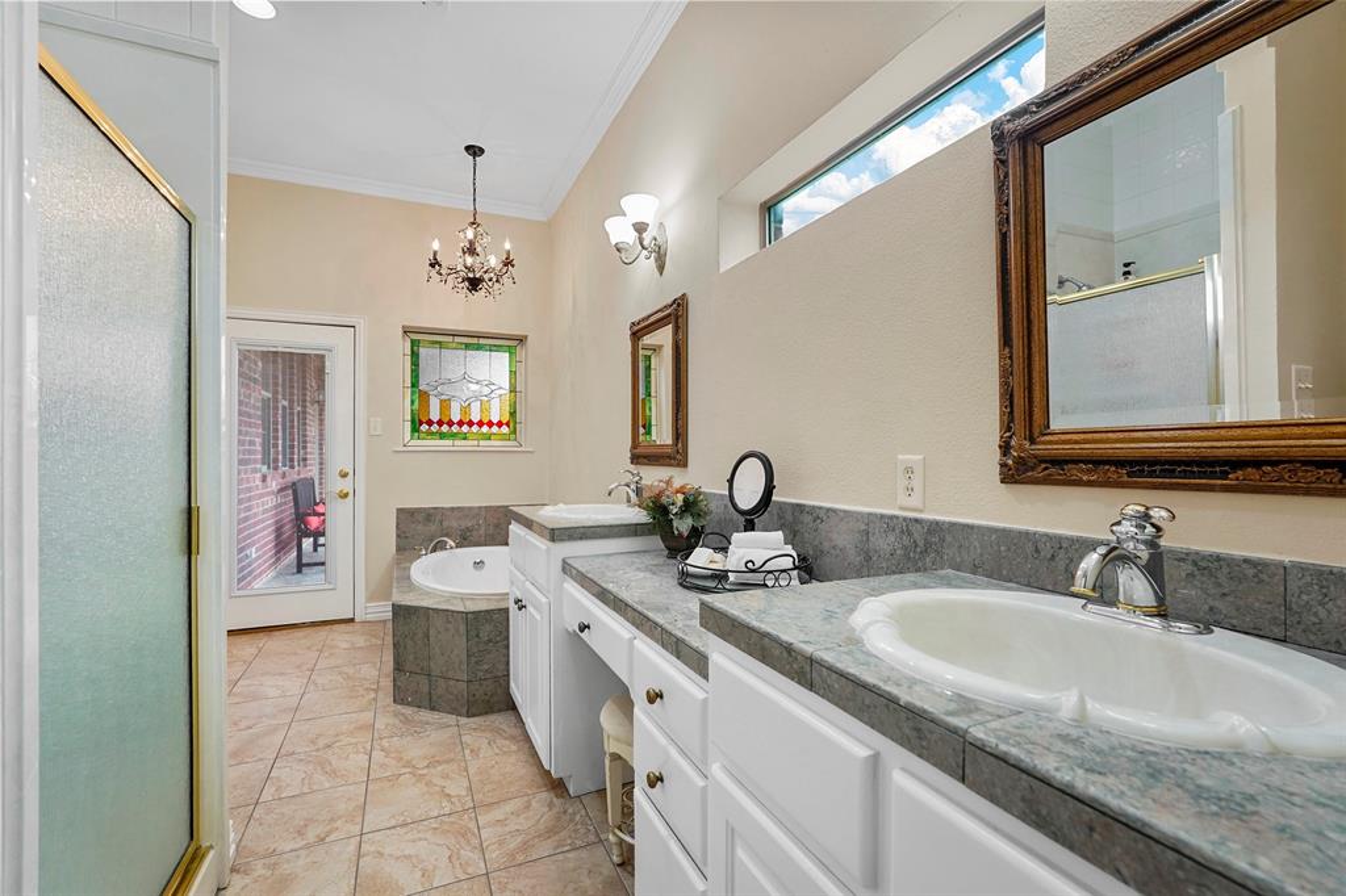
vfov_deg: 73.7
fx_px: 598
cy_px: 448
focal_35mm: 16
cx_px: 673
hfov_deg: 96.8
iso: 2000
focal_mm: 16
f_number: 5.6
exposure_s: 1/80
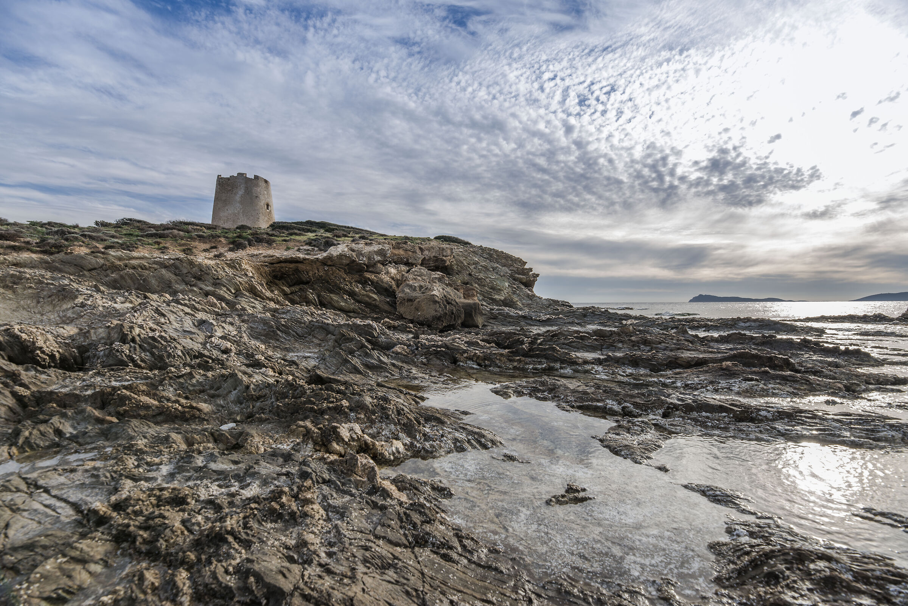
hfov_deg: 104.2
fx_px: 353
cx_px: 454
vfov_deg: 81.3
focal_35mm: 14
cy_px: 303
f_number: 8
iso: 100
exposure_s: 1/160
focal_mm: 14
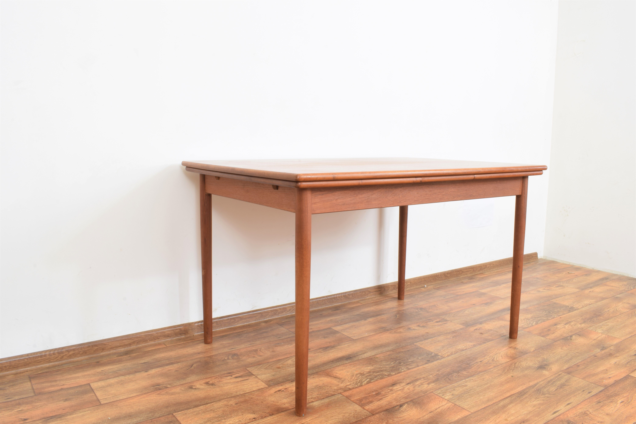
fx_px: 530
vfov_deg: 43.6
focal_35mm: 30
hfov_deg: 61.9
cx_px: 318
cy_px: 212
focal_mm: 20
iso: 100
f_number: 22
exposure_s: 5
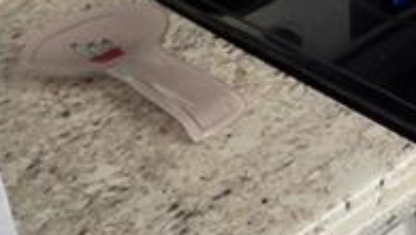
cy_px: -241
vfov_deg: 12.3
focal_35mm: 87
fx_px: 960
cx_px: 695
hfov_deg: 19.7
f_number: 1.9
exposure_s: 1/60
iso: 250
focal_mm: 2.2
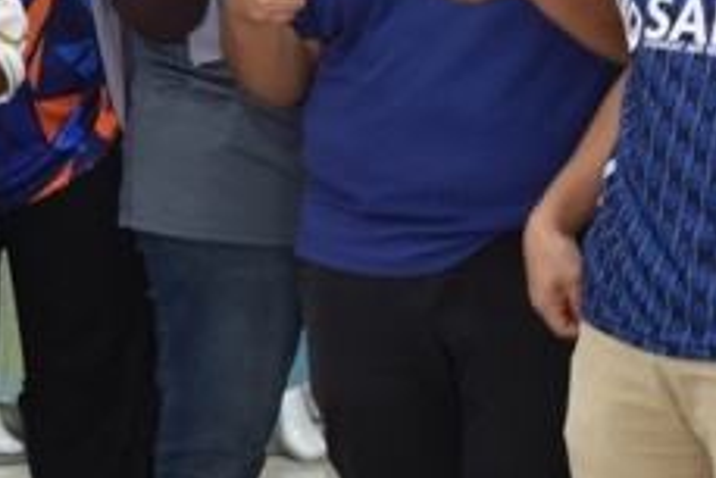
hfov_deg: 12.0
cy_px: 23
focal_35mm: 161
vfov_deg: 8.5
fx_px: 3204
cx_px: -456
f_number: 4
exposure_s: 1/60
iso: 500
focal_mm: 24
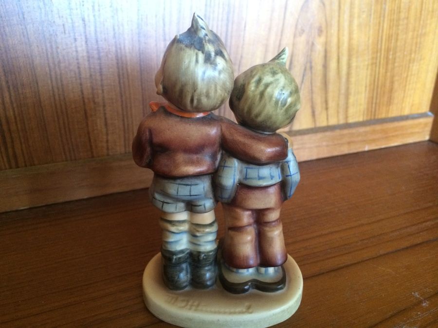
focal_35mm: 30
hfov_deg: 60.0
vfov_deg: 46.8
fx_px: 380
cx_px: 219
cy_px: 164
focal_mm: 4.12
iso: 320
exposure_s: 1/17
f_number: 2.2
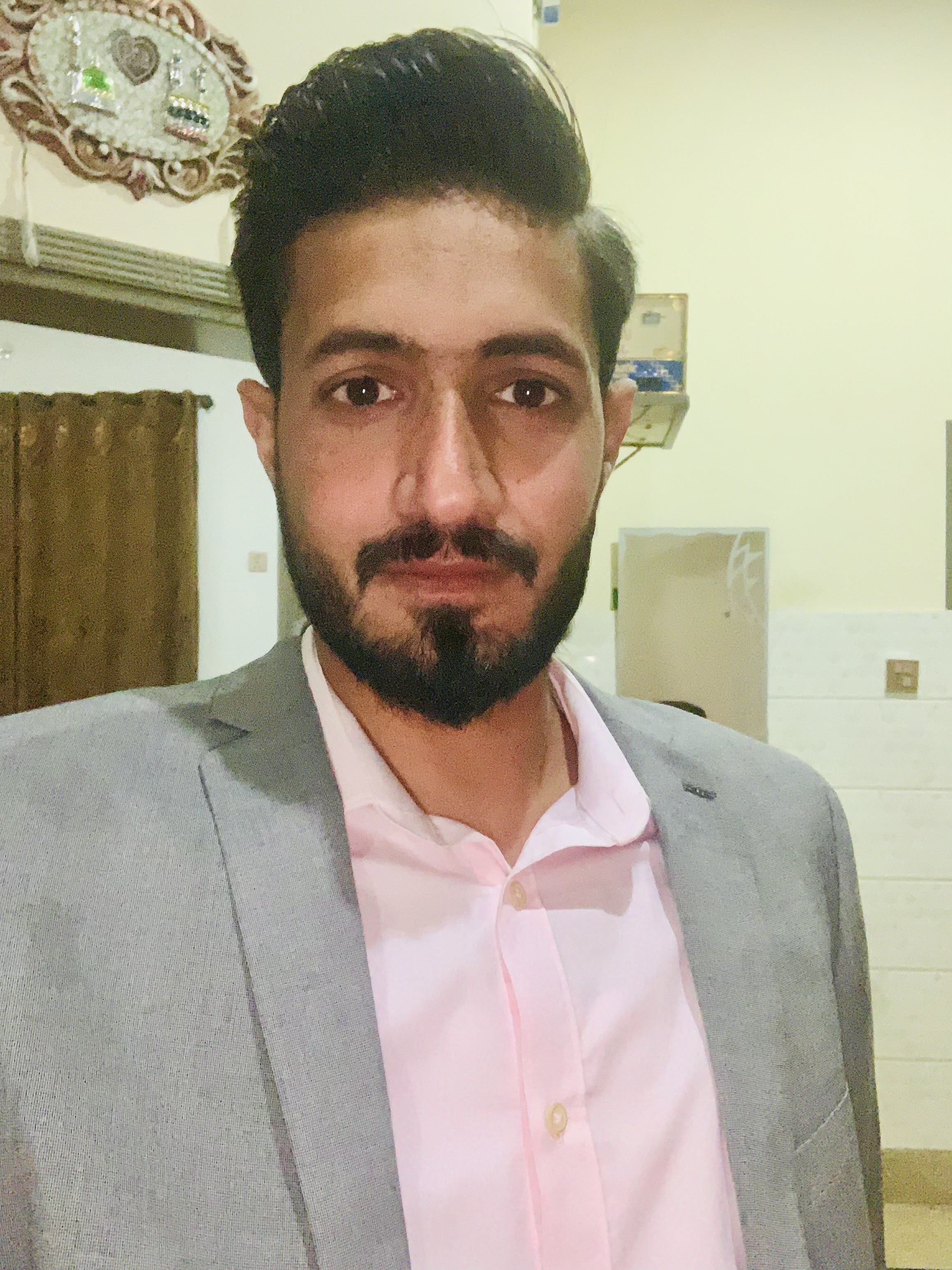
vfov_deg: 56.8
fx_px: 1173
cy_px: 635
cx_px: 476
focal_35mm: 32
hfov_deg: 44.2
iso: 640
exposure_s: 1/25
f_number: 2.2
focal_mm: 2.87
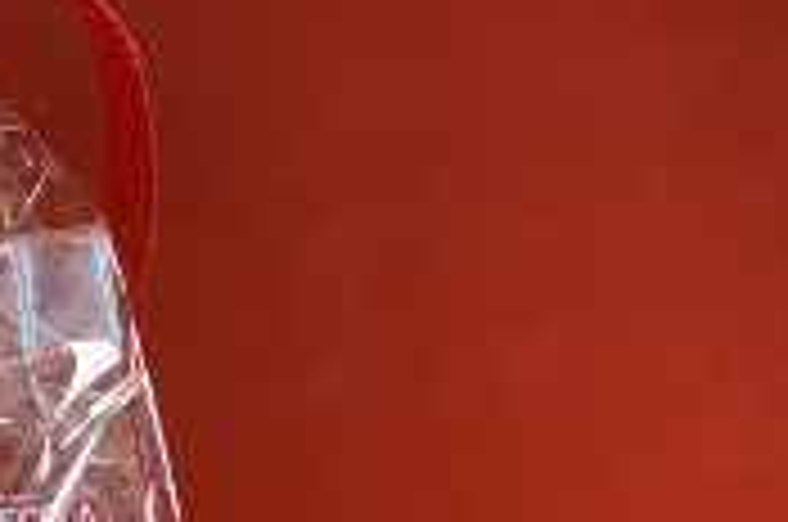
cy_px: 376
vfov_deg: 16.5
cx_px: 203
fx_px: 1792
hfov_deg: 24.5
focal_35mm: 82
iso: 400
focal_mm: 4.2
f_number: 1.8
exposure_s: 1/50
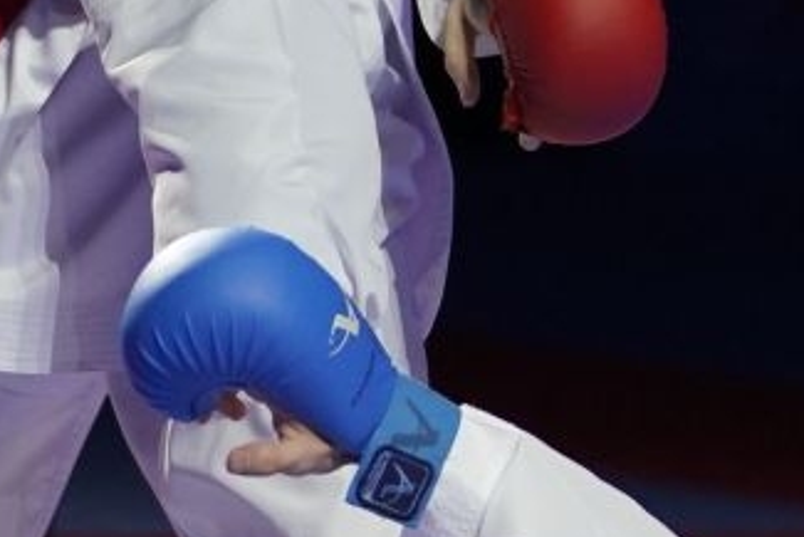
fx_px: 14210
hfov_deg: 3.2
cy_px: -5
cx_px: 339
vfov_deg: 2.2
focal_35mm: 636
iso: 1250
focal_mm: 115
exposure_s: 1/1000
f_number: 2.8
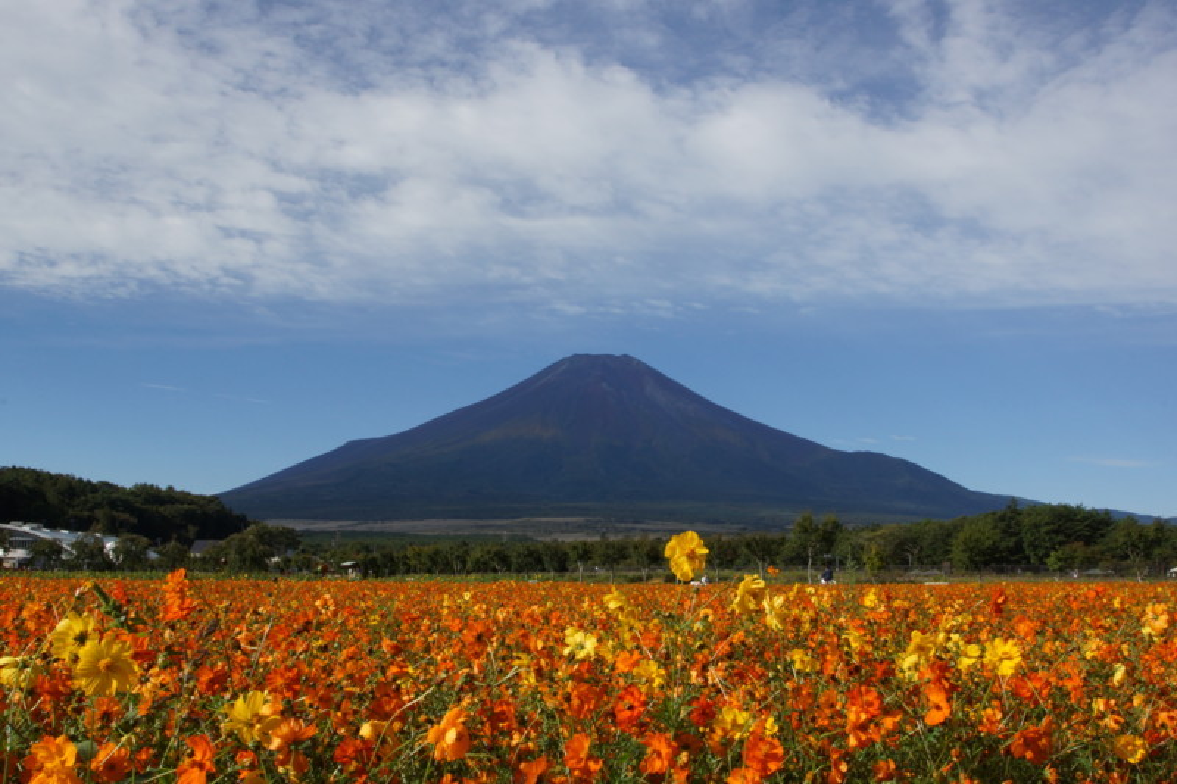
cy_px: 392
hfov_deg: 53.1
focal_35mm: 36
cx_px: 588
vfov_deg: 36.9
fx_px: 1177
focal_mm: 24
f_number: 20
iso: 200
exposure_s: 1/100
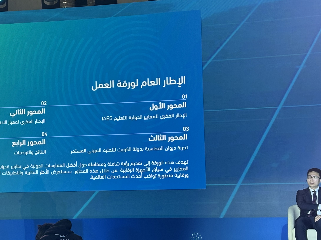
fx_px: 825
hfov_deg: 21.5
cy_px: 140
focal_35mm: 89
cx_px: 28
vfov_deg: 16.6
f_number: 1.78
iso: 80
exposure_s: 1/60
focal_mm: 6.86
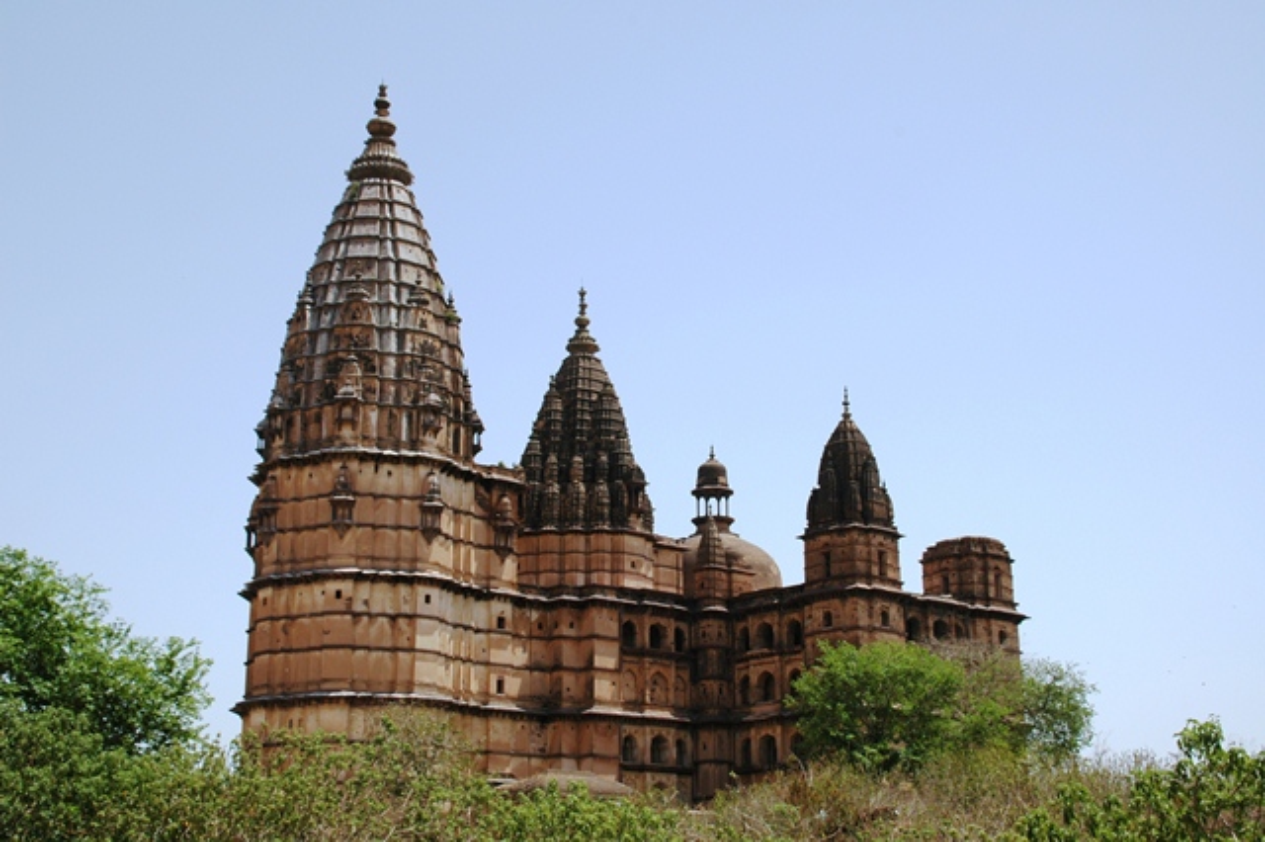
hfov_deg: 41.1
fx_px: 1686
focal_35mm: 48
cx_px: 632
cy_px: 421
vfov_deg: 28.0
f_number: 11
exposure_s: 1/400
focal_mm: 32
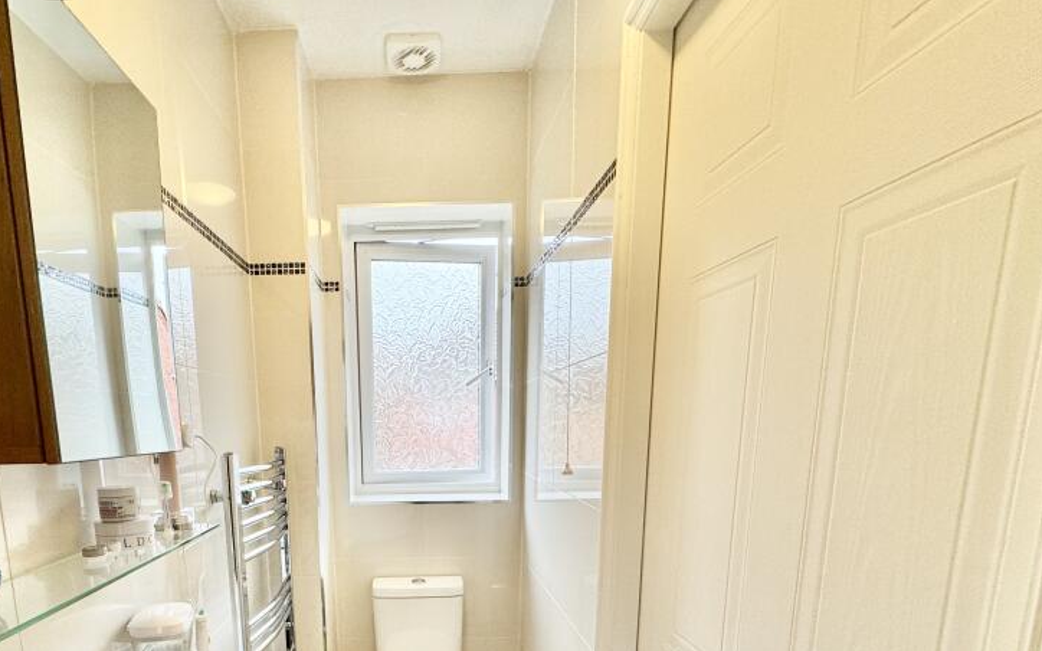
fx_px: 596
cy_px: 530
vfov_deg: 53.1
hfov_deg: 81.1
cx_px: 406
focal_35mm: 21
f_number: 2.2
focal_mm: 2.22
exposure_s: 1/100
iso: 125
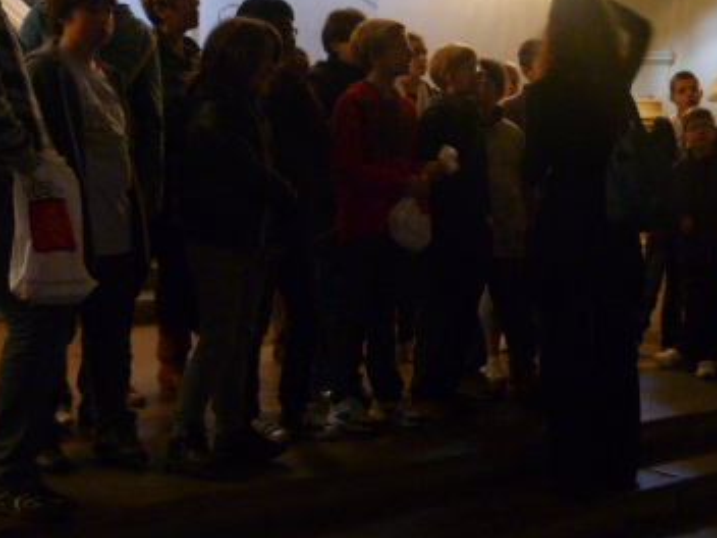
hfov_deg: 31.8
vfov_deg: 24.4
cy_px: 247
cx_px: 509
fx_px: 1243
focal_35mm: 60
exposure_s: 1/13
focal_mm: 5.5
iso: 400
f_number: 2.8
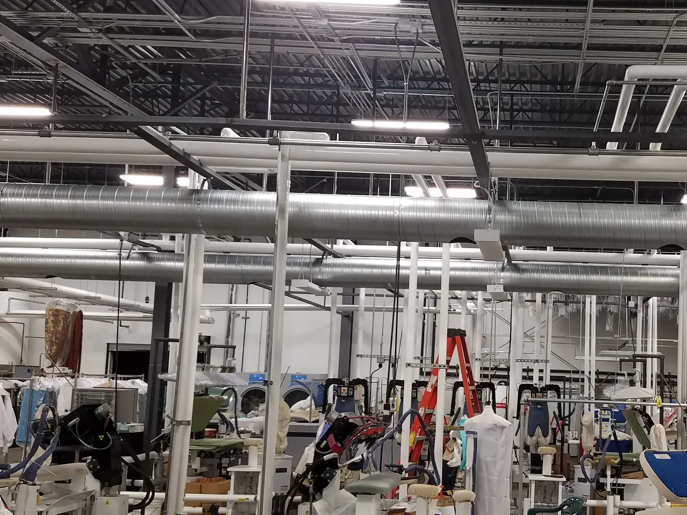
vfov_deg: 30.2
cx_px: 515
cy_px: 290
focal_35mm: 48
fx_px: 953
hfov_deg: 38.6
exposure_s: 1/60
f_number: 1.7
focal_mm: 4.2
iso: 100
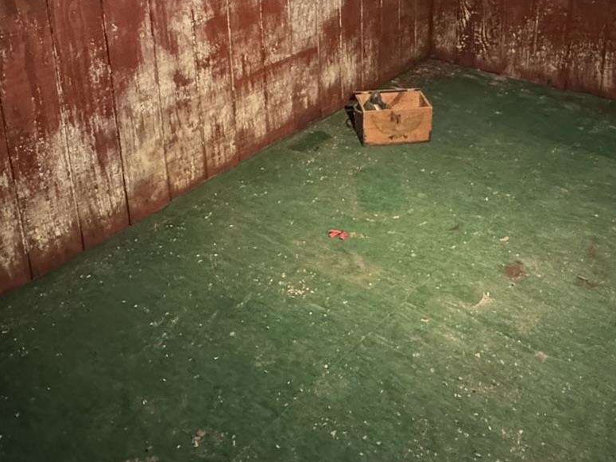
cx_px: 344
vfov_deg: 35.9
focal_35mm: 37
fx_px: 658
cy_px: 33
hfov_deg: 50.0
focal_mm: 2.22
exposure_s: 1/30
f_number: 2.2
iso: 1250
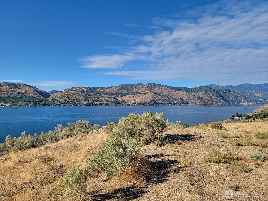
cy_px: 100
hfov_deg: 71.6
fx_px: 186
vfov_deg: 56.8
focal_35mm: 24
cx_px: 134
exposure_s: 1/900
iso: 16
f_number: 1.8
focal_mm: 6.7
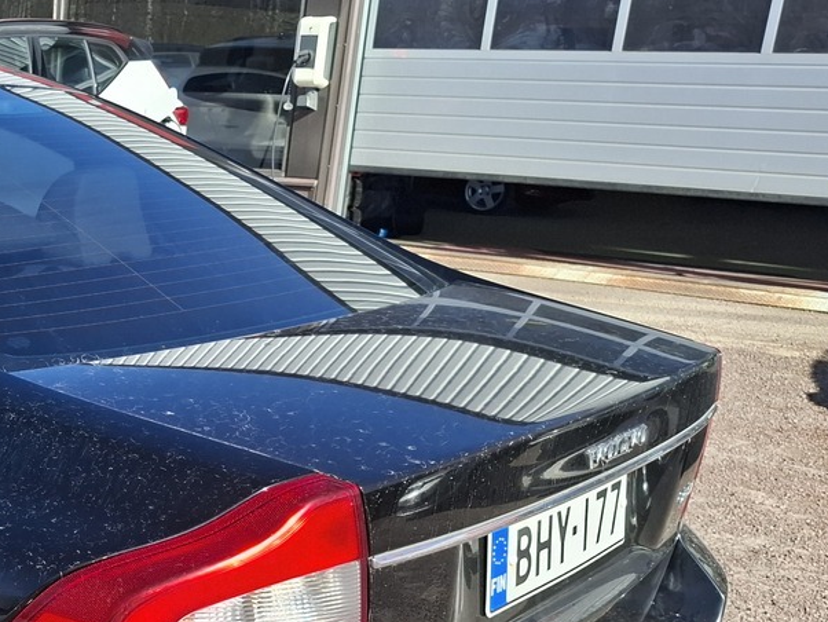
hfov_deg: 30.9
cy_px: 567
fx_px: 1316
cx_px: -98
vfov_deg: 25.7
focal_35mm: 55
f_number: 1.8
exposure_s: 1/1425
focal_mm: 5.54
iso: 50
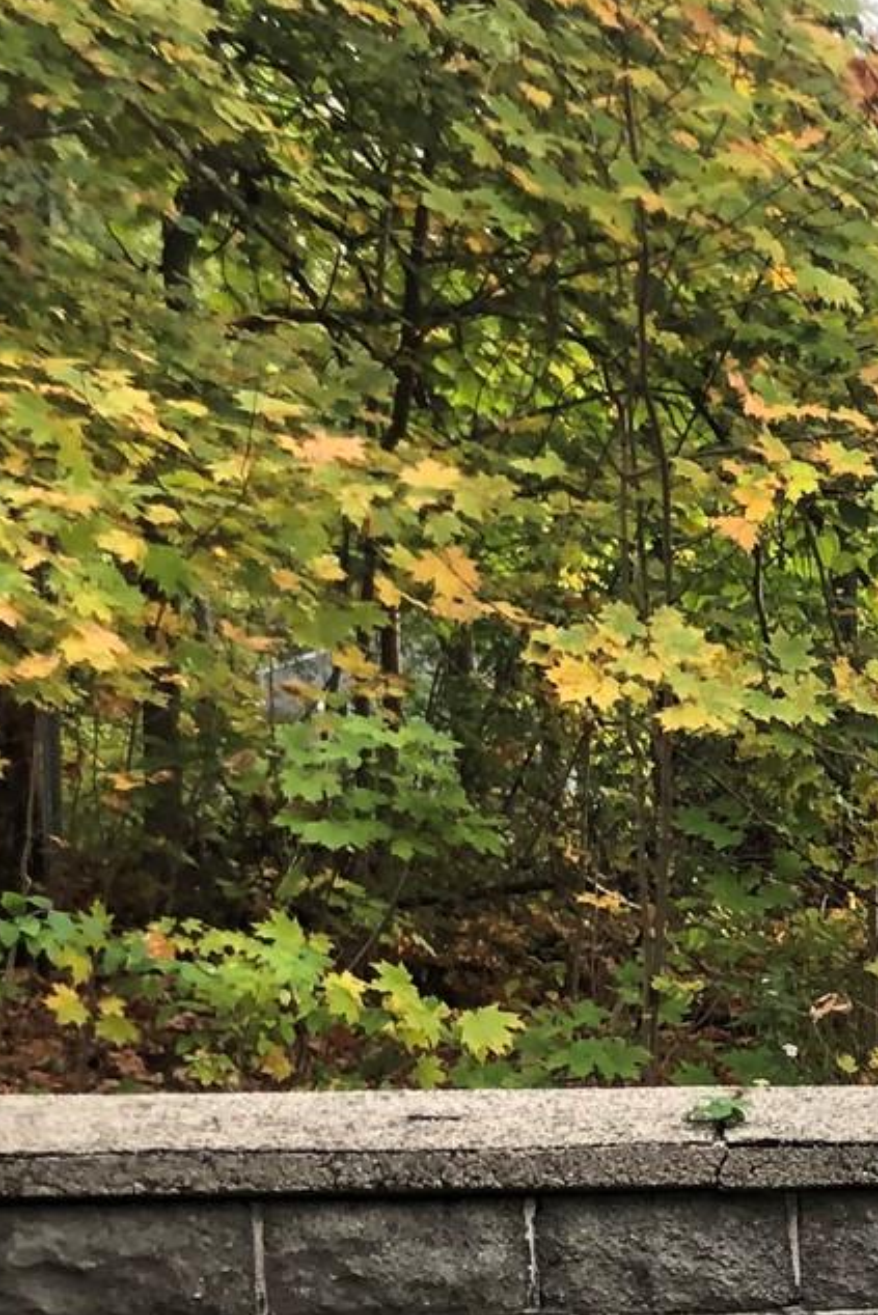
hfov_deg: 12.3
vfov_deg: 20.5
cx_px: 1926
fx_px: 3437
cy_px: 1487
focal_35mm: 94
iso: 32
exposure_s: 1/120
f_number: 1.8
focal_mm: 3.99
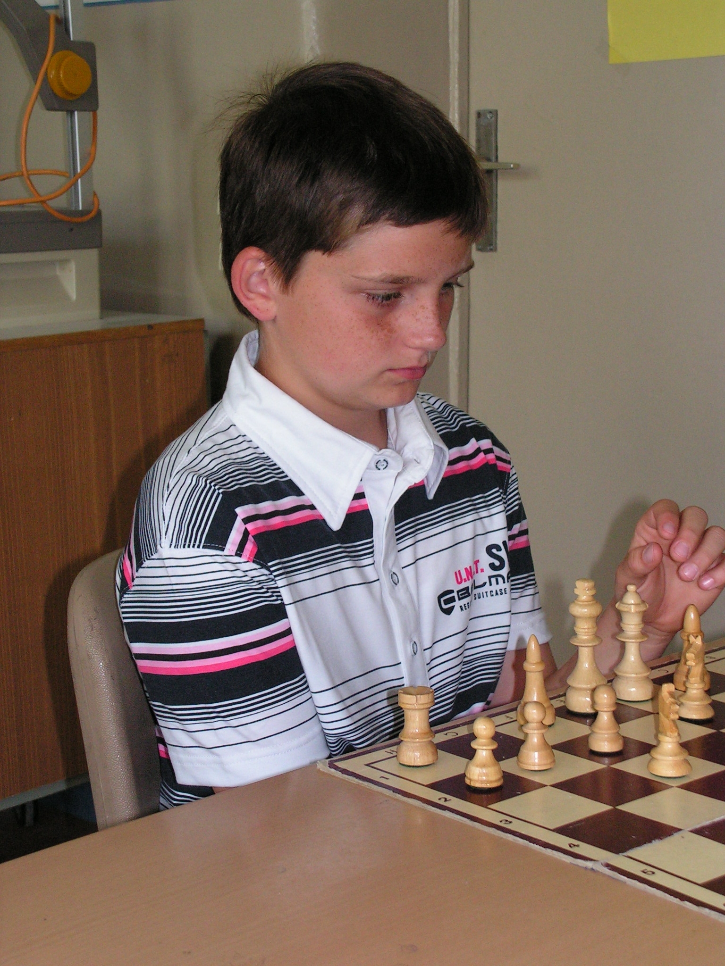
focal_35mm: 63
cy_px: 483
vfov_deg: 30.7
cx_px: 362
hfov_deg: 23.3
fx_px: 1759
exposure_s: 1/80
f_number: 3.3
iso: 200
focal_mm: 10.6
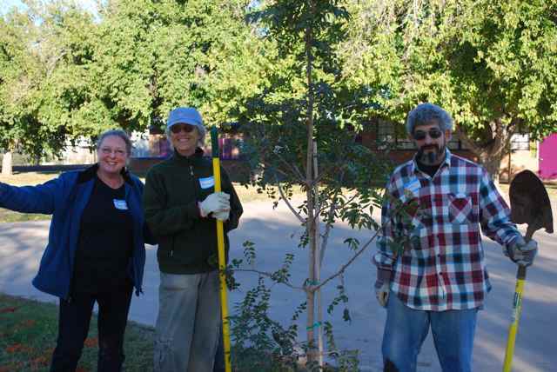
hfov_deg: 41.1
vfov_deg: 28.1
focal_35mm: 48
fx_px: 743
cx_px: 278
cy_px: 186
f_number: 5.6
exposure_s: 1/125
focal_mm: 32
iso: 110
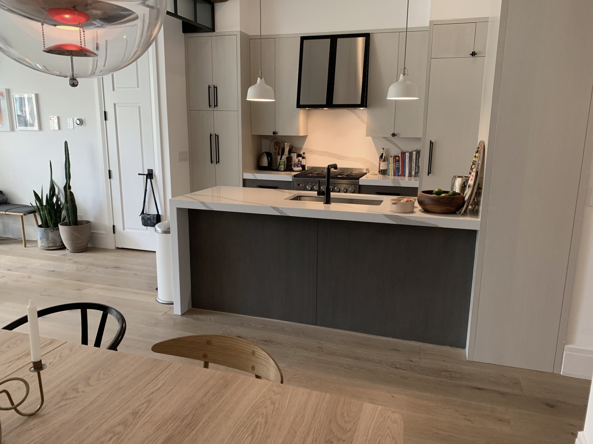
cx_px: 296
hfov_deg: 67.3
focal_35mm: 26
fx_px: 445
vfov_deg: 53.1
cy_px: 222
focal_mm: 4.25
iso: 200
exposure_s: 1/60
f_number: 1.8
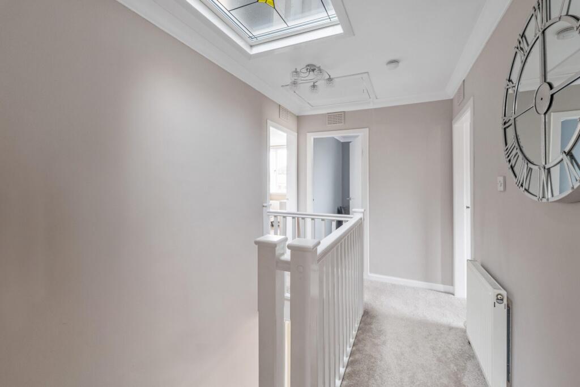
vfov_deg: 81.2
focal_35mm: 14
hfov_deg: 104.2
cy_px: 194
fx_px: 226
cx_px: 290
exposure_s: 1/15
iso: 640
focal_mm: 14
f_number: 8
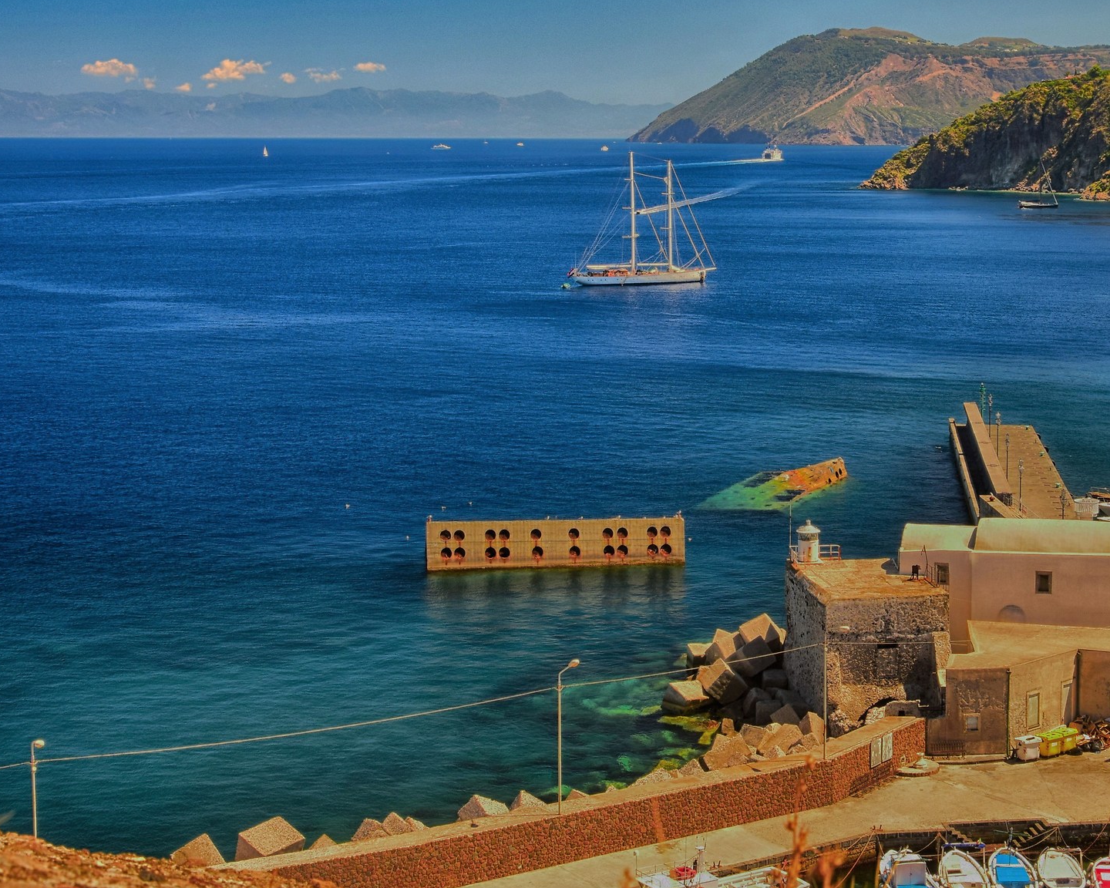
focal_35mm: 61
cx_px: 781
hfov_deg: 30.6
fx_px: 2004
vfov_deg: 24.9
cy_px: 351
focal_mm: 26
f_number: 11
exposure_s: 1/25
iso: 100
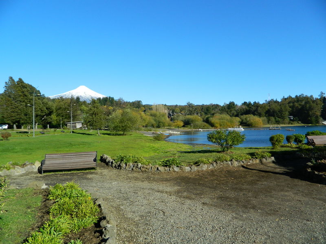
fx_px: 235
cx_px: 163
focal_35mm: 25
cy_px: 122
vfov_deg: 54.9
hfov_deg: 69.4
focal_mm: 4.5
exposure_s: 1/1000
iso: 80
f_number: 3.1
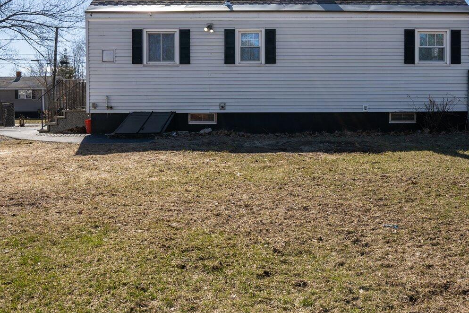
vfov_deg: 39.8
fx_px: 430
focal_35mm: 33
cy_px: 127
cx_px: 279
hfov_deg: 56.8
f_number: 9
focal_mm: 16
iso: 50
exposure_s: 1/320
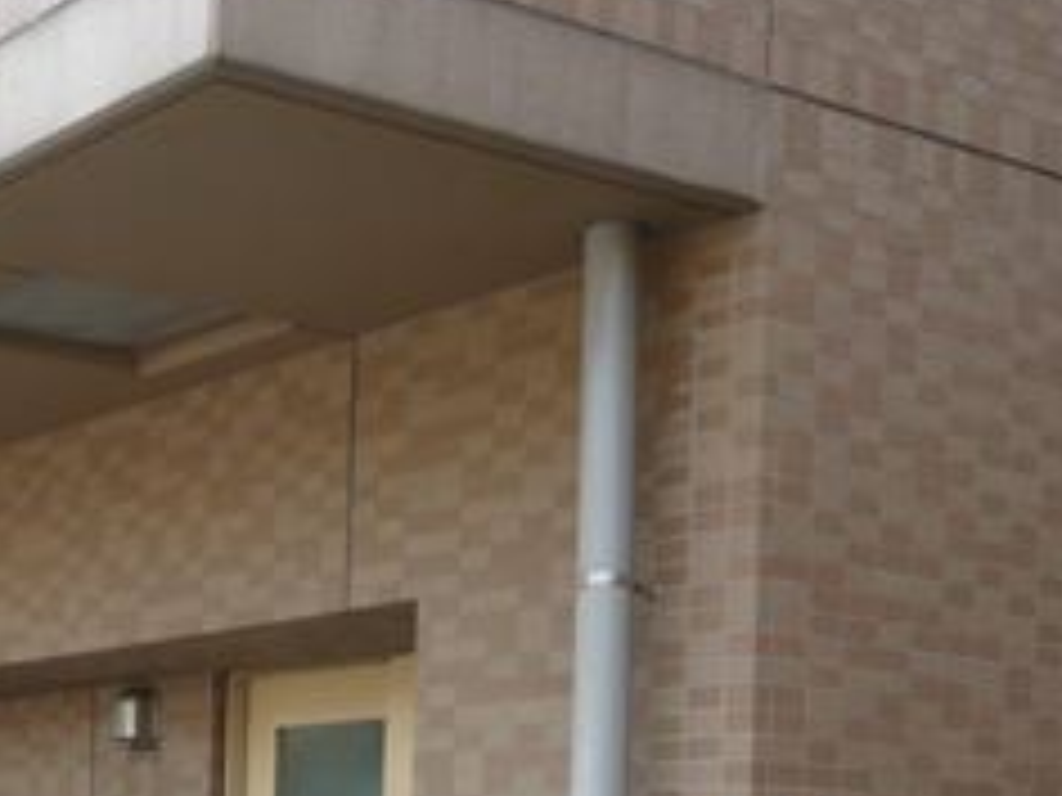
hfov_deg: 25.0
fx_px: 2332
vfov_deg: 18.4
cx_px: 130
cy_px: 940
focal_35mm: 76
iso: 100
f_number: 3.1
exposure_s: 1/125
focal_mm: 5
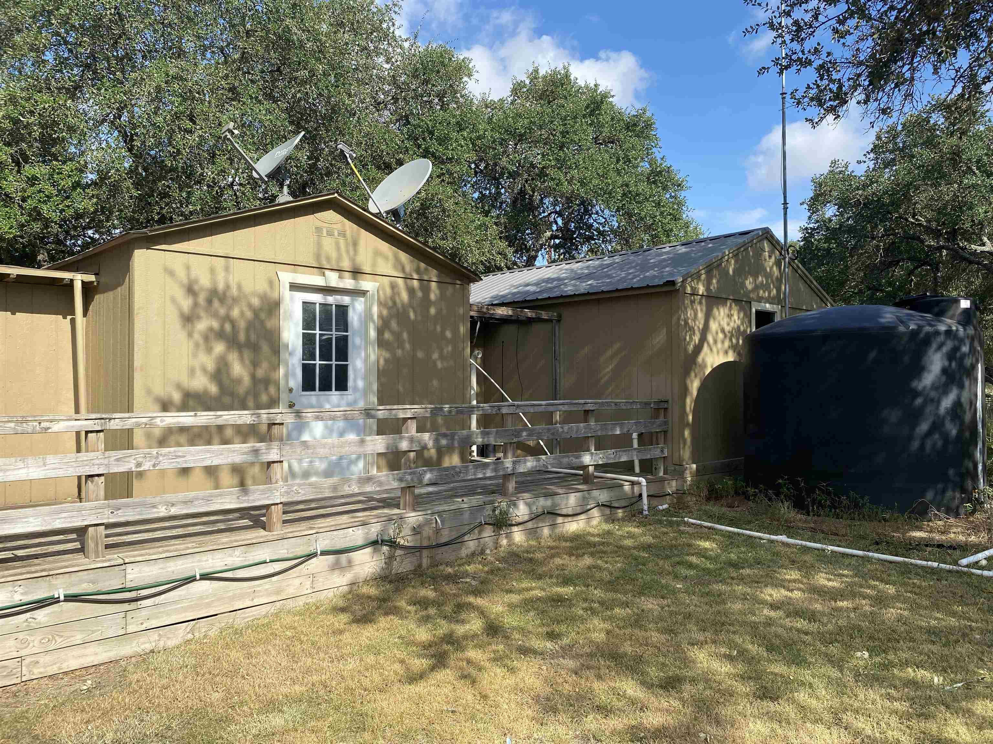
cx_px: 496
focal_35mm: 26
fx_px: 746
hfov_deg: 67.3
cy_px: 372
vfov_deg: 53.1
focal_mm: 4.25
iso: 32
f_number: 1.8
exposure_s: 1/1996
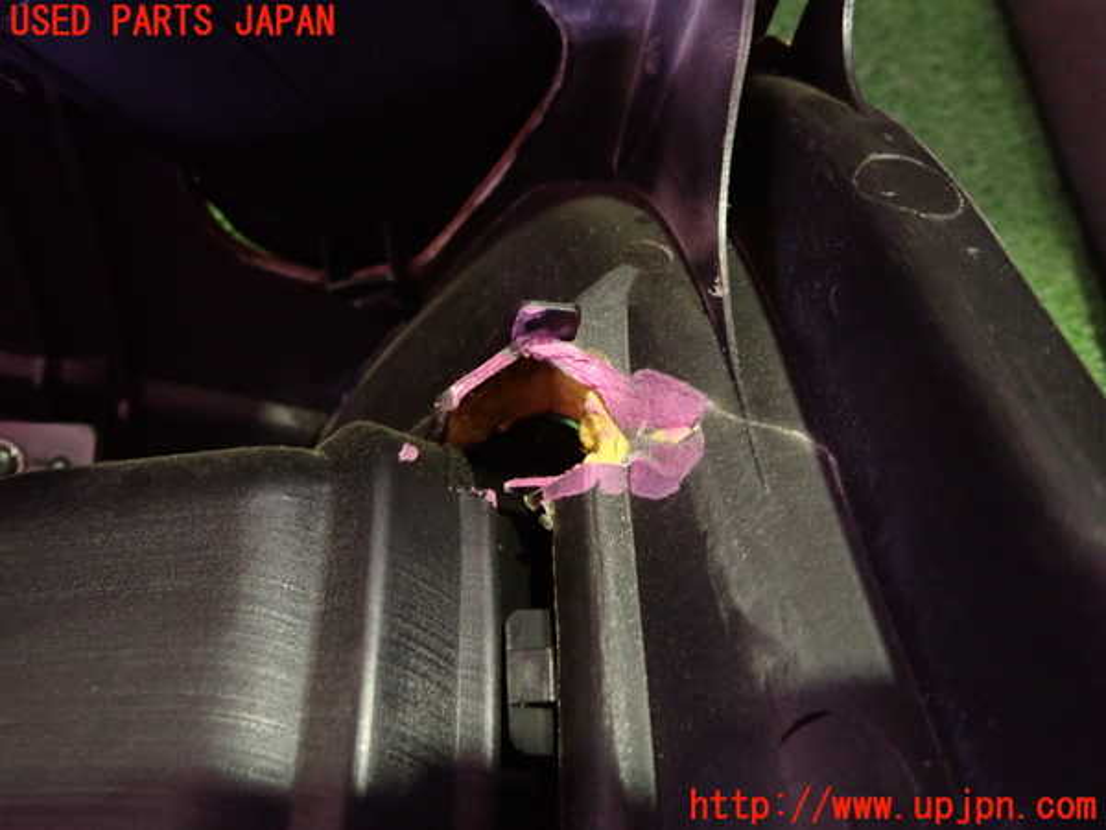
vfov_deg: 54.9
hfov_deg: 69.4
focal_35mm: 25
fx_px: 799
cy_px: 415
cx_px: 553
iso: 800
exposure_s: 1/25
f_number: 2
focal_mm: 4.5
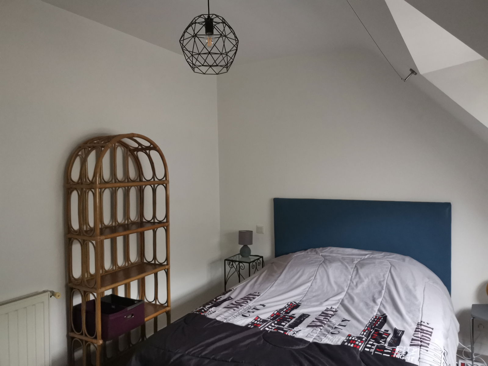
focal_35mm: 27
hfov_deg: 65.3
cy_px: 183
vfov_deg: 51.4
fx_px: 381
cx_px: 244
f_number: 1.8
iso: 640
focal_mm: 5.58
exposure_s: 1/25
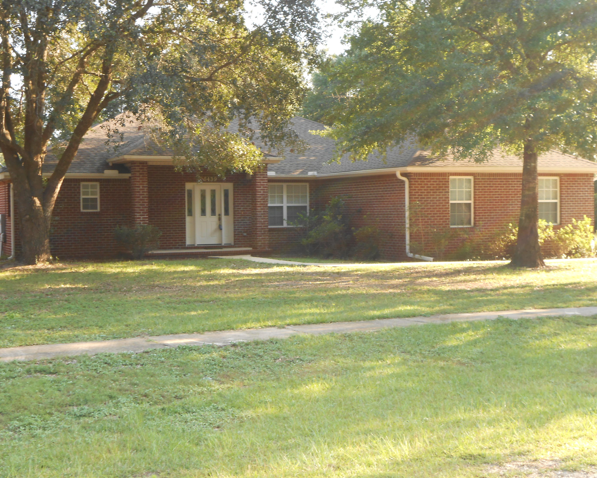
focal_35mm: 52
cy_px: 238
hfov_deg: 36.0
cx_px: 294
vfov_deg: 29.1
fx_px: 919
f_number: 4.8
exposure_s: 1/30
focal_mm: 8.8
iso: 80
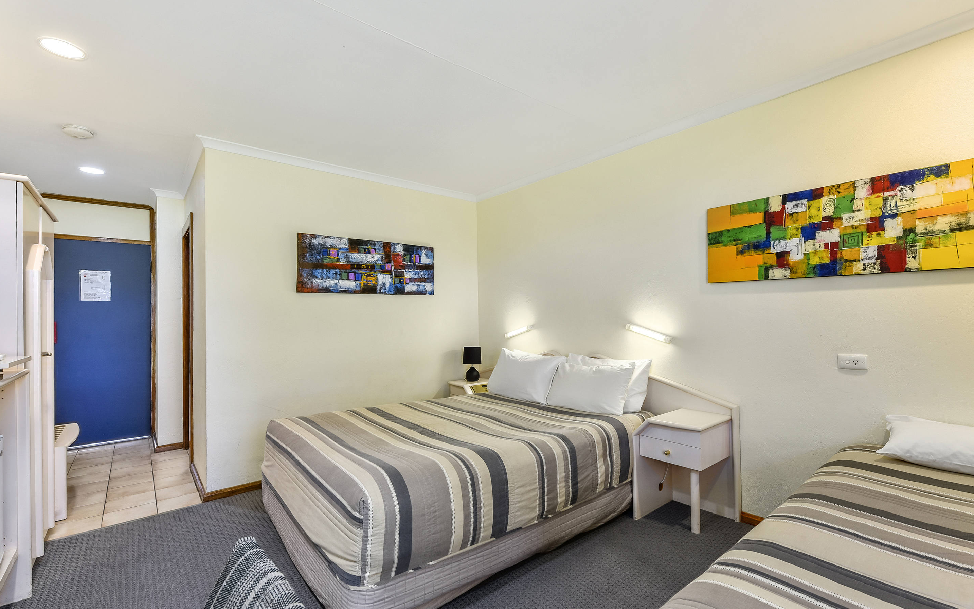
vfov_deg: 71.2
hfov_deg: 97.8
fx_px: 425
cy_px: 299
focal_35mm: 16
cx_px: 505
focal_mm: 15
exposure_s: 1/2
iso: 100
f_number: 10
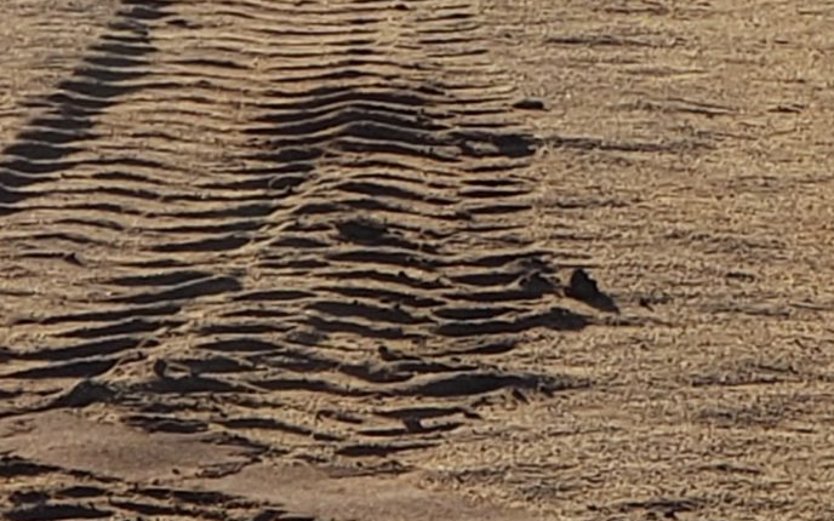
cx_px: 902
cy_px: -537
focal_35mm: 205
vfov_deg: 6.2
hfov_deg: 10.1
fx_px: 4659
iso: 32
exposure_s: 1/1108
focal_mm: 6
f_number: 2.4
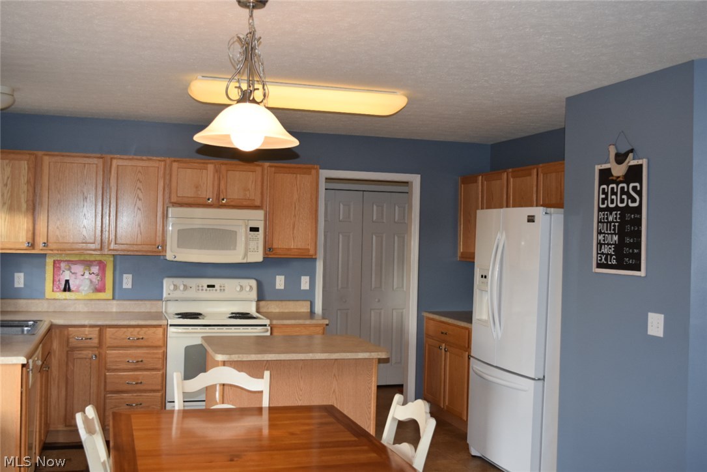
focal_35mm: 40
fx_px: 795
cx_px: 354
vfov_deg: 33.0
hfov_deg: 47.9
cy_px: 236
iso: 640
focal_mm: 27
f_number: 5.6
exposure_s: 1/125
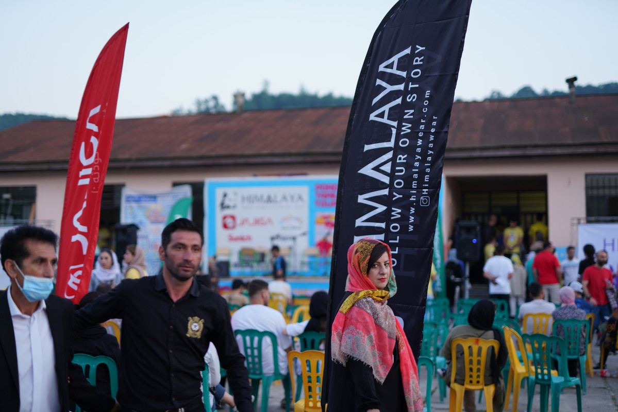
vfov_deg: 27.0
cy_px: 206
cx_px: 309
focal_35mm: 50
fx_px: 858
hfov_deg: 39.6
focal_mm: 50
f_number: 1.4
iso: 100
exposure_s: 1/100
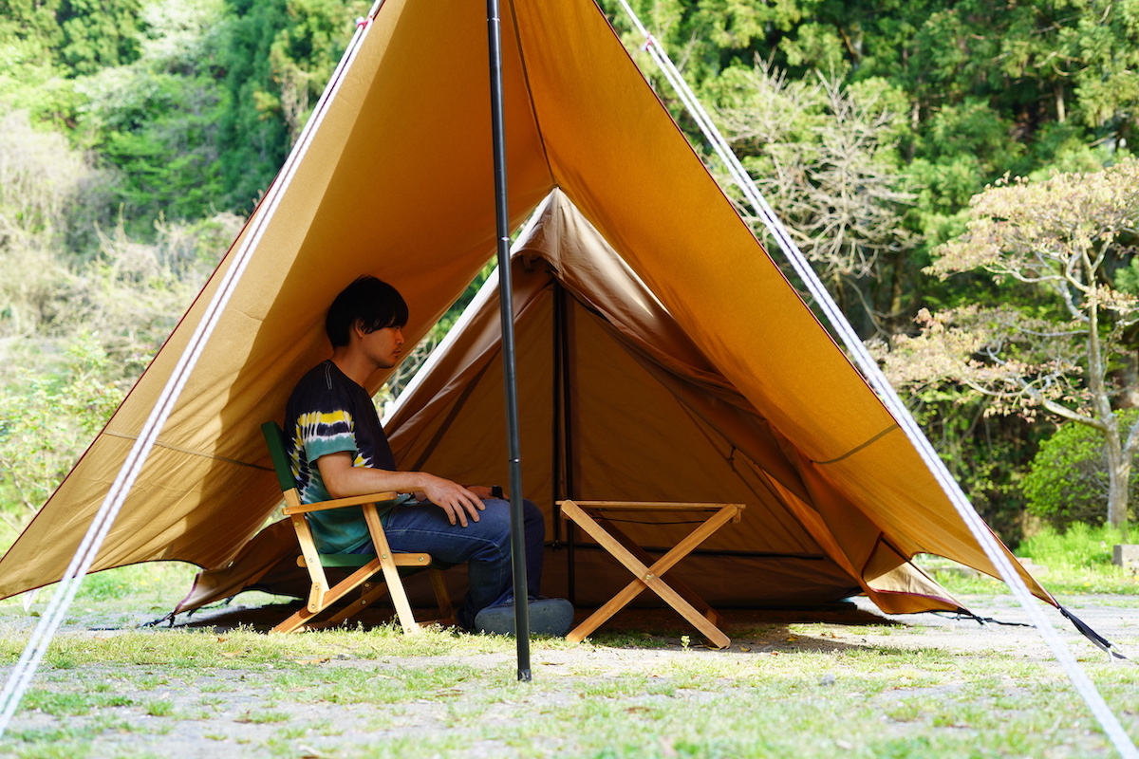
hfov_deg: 39.6
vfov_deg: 27.0
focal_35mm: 50
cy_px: 380
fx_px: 1582
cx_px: 570
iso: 100
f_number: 4
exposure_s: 1/60
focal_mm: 50
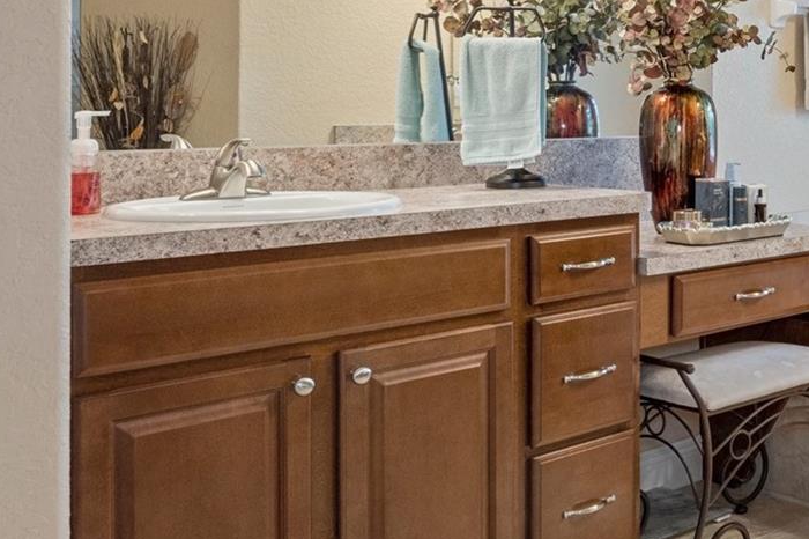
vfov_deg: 27.4
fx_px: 1078
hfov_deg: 35.1
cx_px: 895
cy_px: 97
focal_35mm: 48
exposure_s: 1/4
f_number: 8
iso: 400
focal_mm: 14
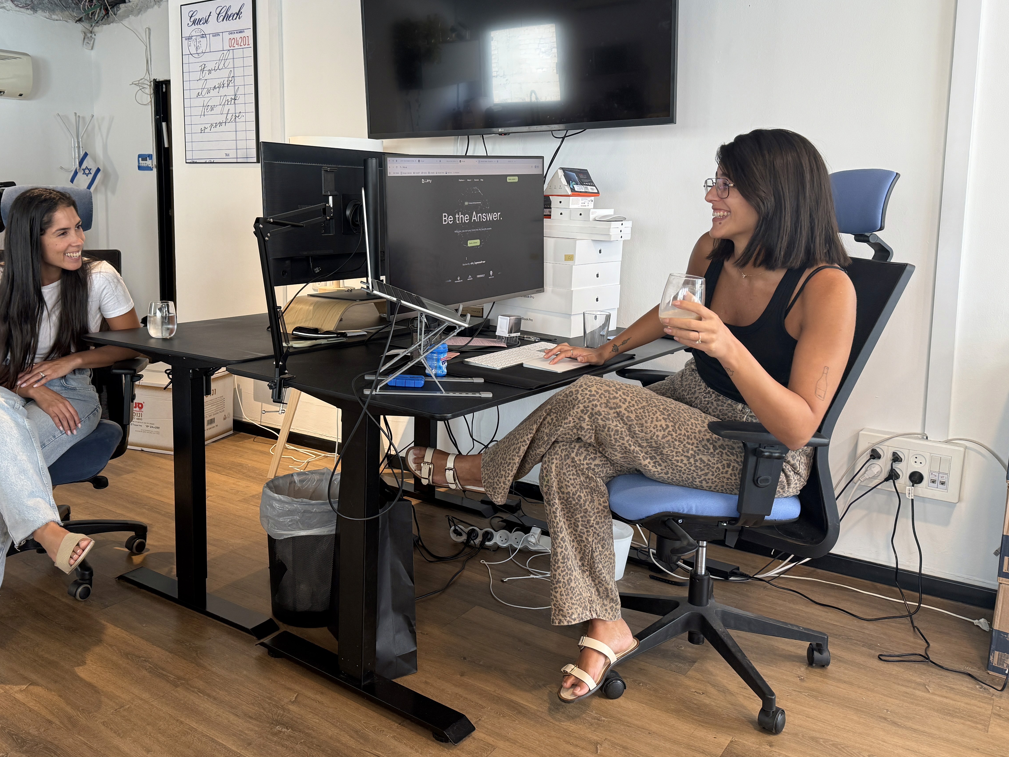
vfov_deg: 46.6
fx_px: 874
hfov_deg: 59.5
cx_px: 406
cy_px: 320
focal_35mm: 30
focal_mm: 6.76
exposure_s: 1/100
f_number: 1.78
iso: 125
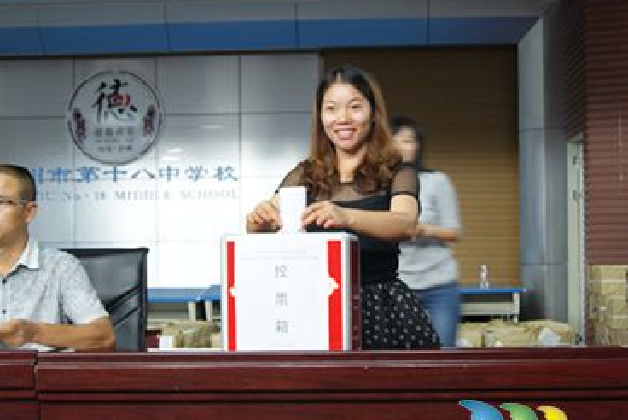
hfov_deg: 35.0
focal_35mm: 57
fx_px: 995
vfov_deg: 23.8
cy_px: 236
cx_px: 338
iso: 400
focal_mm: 28
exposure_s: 1/13
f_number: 4.5
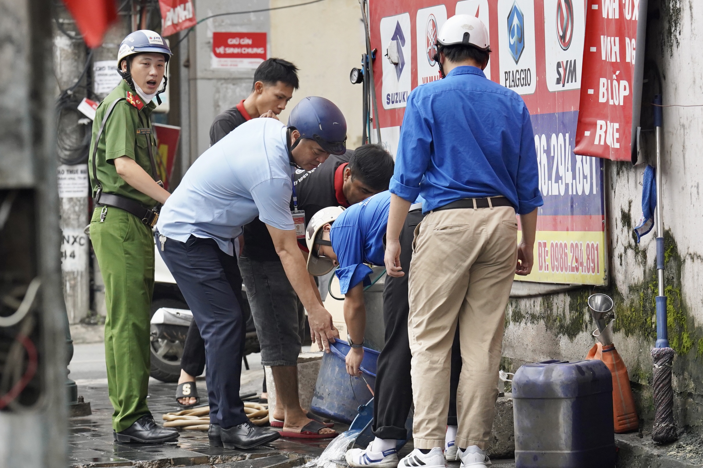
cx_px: 366
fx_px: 2792
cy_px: 238
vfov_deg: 9.6
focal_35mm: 143
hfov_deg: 14.3
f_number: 5
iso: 2000
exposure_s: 1/1000
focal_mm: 135
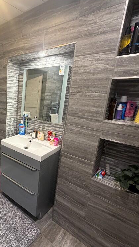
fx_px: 138
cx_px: 0
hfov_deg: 45.2
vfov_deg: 83.9
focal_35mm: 21
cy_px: 123
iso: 160
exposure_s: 1/50
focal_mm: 2.22
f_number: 2.2
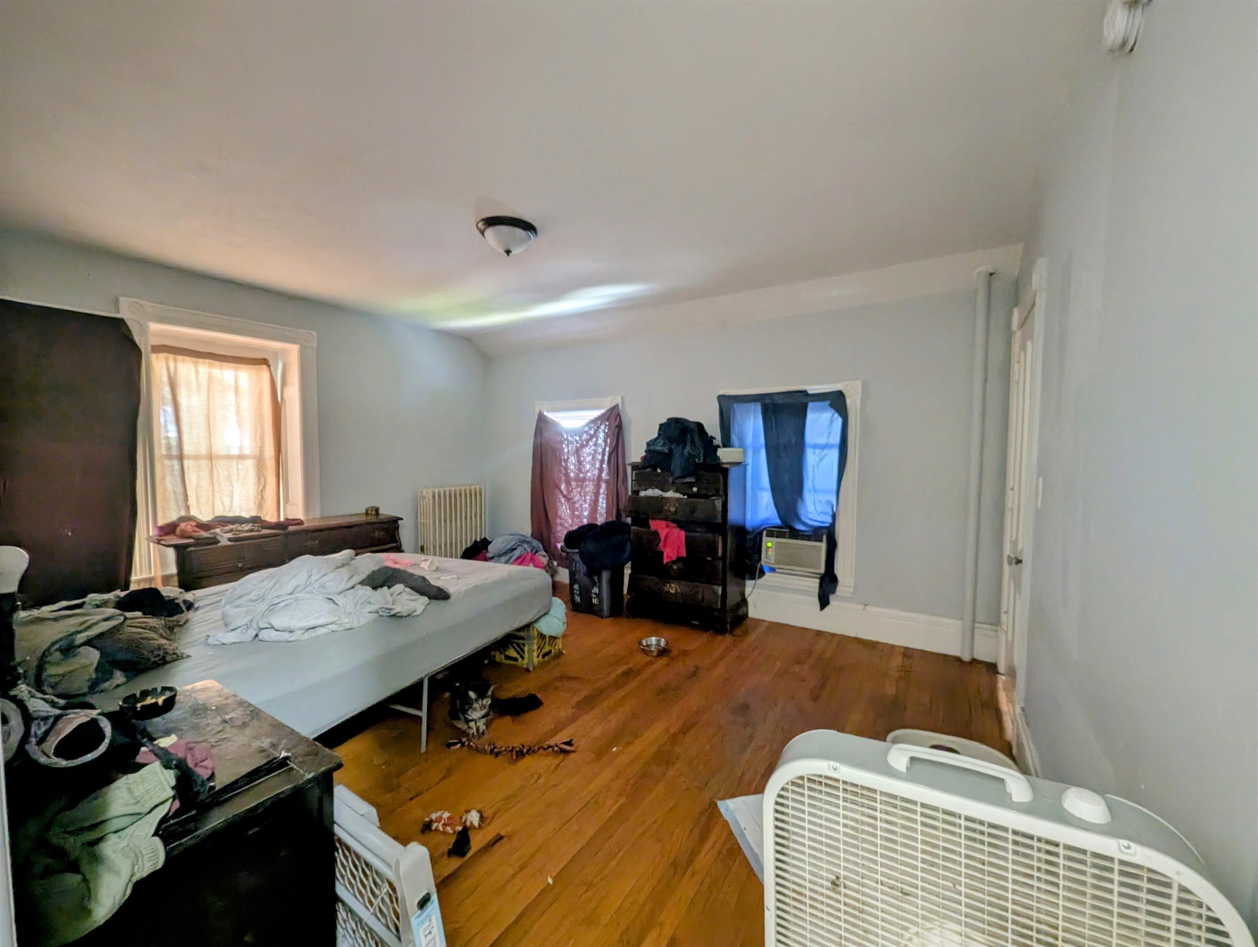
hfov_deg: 106.1
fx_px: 473
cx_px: 629
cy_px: 474
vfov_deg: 90.1
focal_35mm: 13
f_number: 2.2
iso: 330
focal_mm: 1.95
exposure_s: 1/20.7
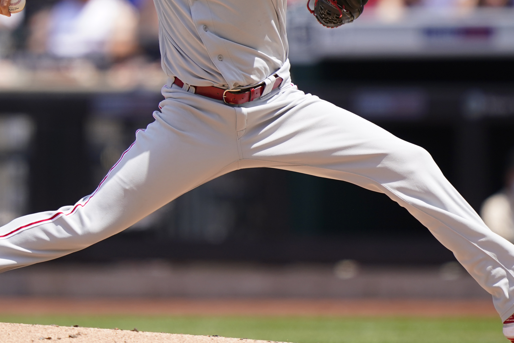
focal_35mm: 1008
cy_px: 59
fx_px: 14391
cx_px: 191
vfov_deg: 1.4
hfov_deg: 2.0
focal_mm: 560
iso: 400
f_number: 4
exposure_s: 1/2000
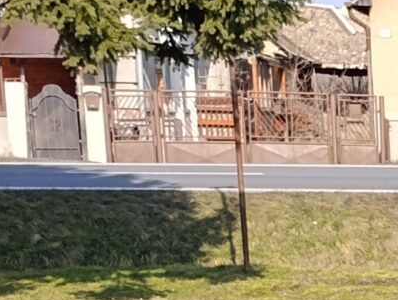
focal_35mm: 148
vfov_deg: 9.8
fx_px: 1705
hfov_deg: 10.6
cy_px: 422
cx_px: 1070
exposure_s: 1/331
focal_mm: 6.14
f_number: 1.6
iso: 50
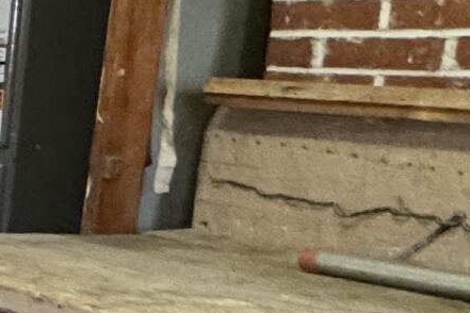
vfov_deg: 13.8
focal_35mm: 99
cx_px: -1030
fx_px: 1292
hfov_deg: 10.7
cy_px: 213
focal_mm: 2.22
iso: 320
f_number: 2.2
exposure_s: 1/60
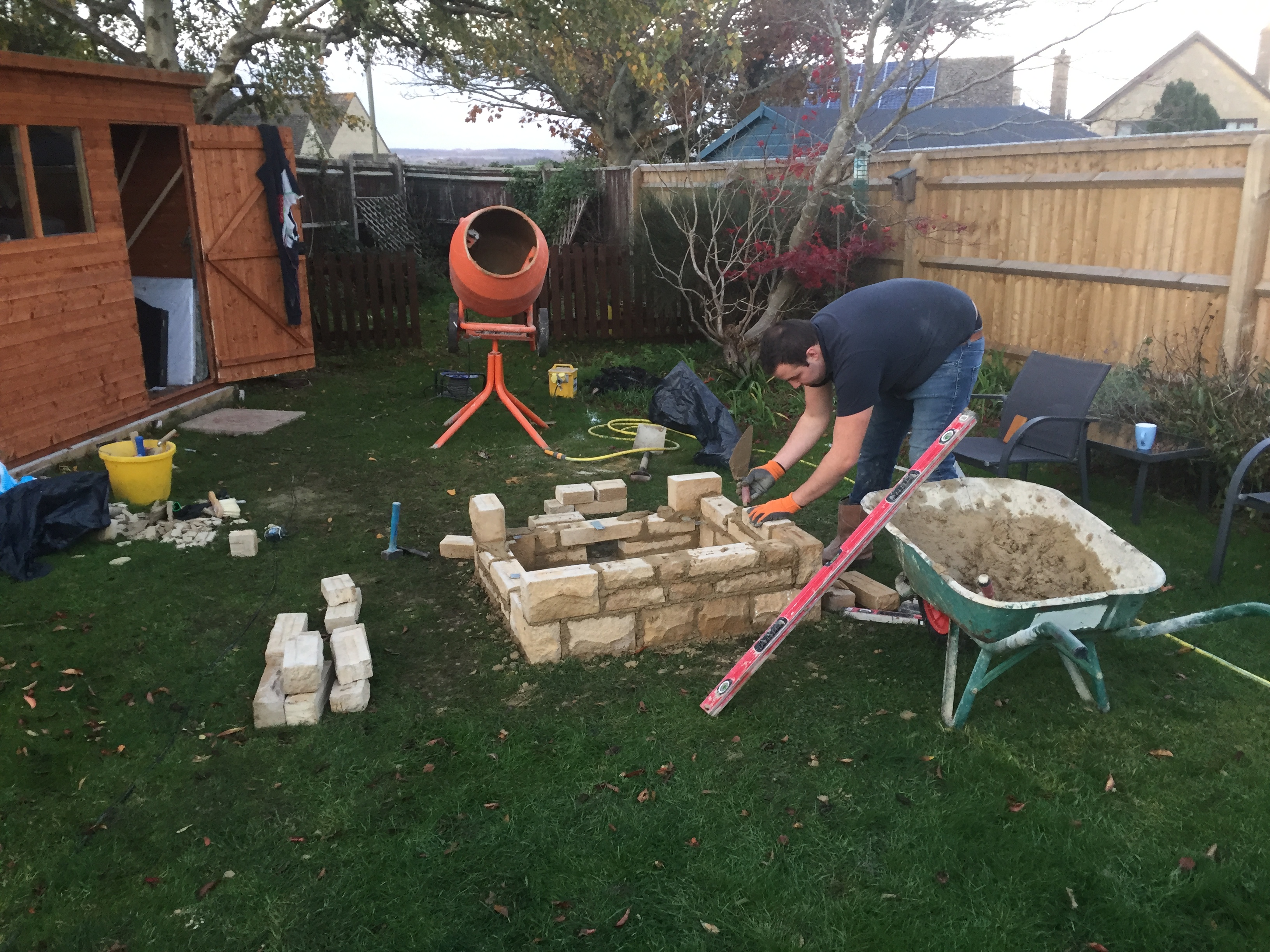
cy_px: 476
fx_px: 1064
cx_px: 635
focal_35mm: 29
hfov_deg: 61.7
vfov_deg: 48.2
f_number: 2.2
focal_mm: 4.15
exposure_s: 1/33
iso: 64
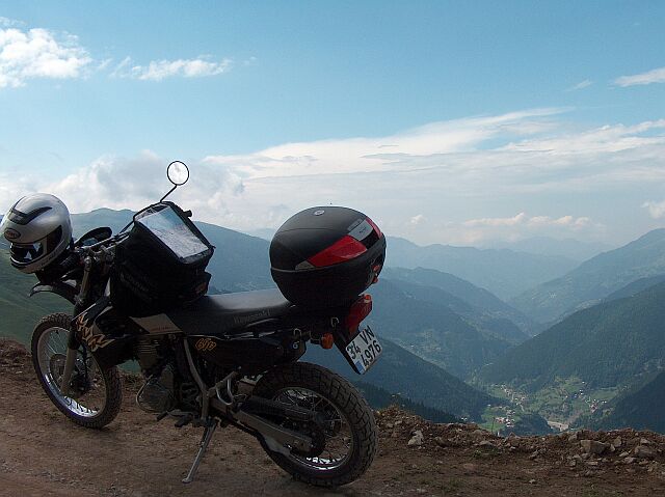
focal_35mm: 37
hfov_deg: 50.2
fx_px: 710
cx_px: 332
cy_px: 248
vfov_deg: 38.6
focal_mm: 7.6
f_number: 8
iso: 100
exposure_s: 1/418
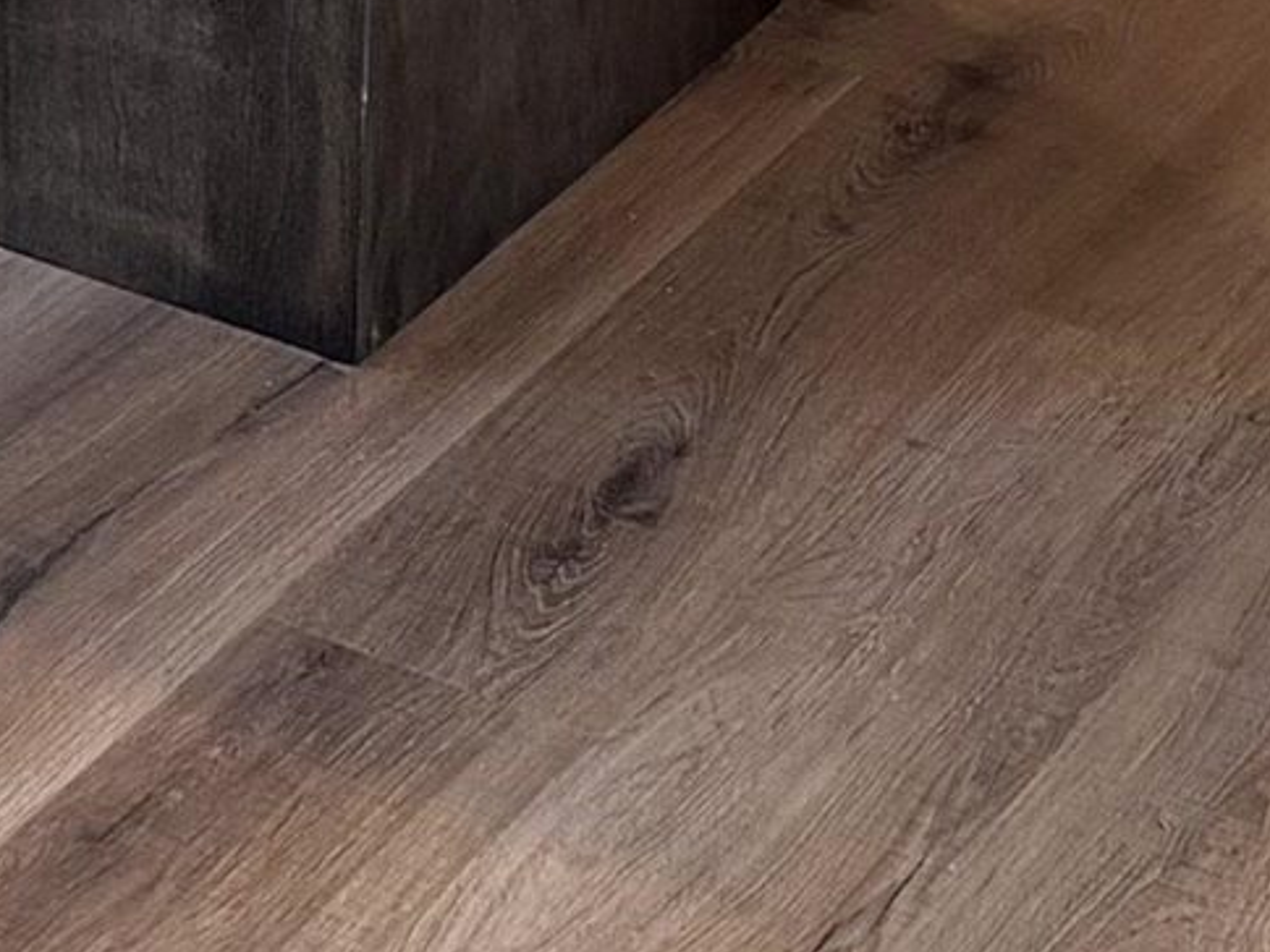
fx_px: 5578
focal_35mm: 152
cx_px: -98
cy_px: -2050
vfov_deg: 8.1
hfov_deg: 12.8
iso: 160
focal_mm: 6.76
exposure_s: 1/162
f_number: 1.78
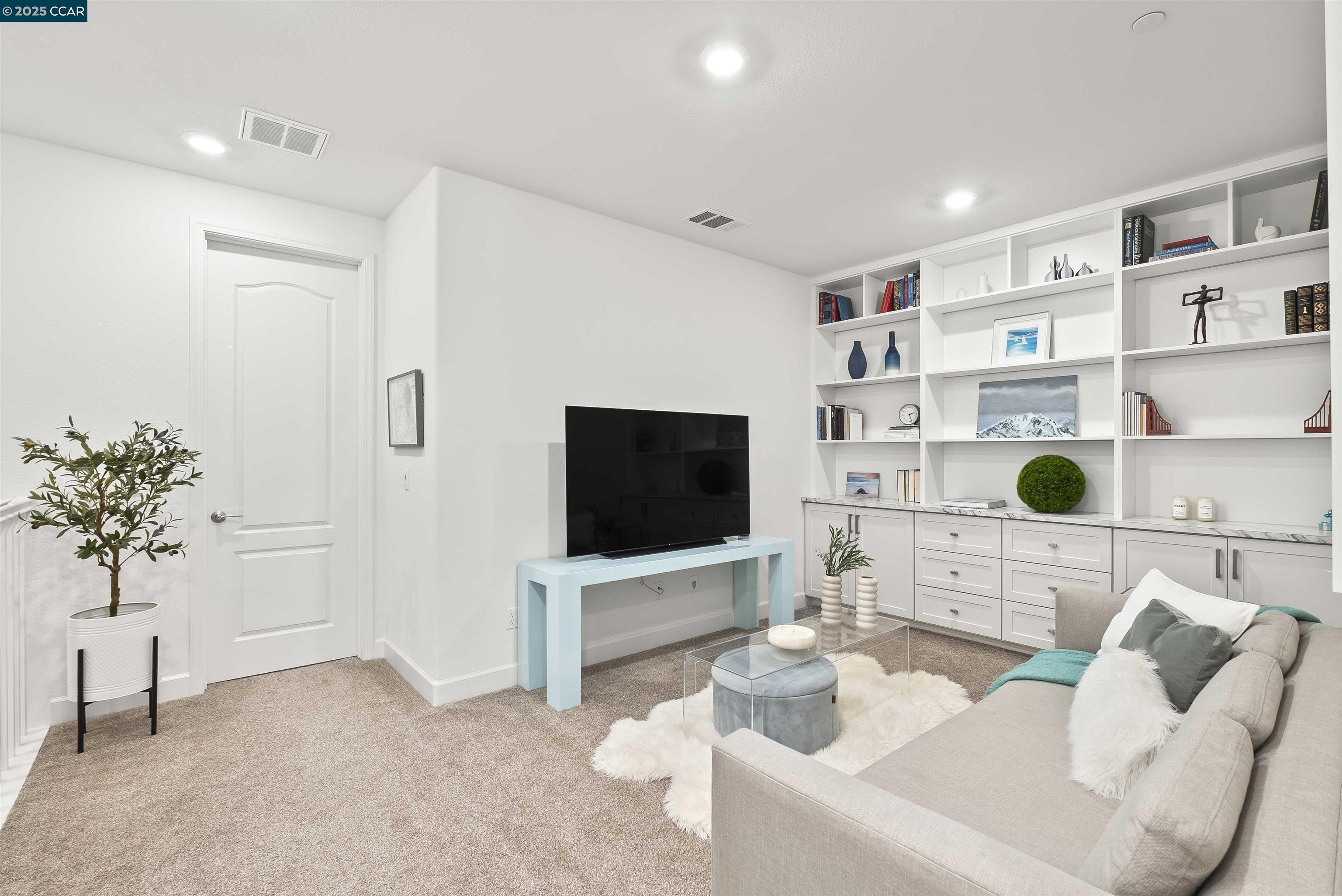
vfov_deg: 72.1
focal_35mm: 16
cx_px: 671
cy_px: 448
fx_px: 615
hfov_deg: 95.0
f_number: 8
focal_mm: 16.5
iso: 200
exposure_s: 1/1.67
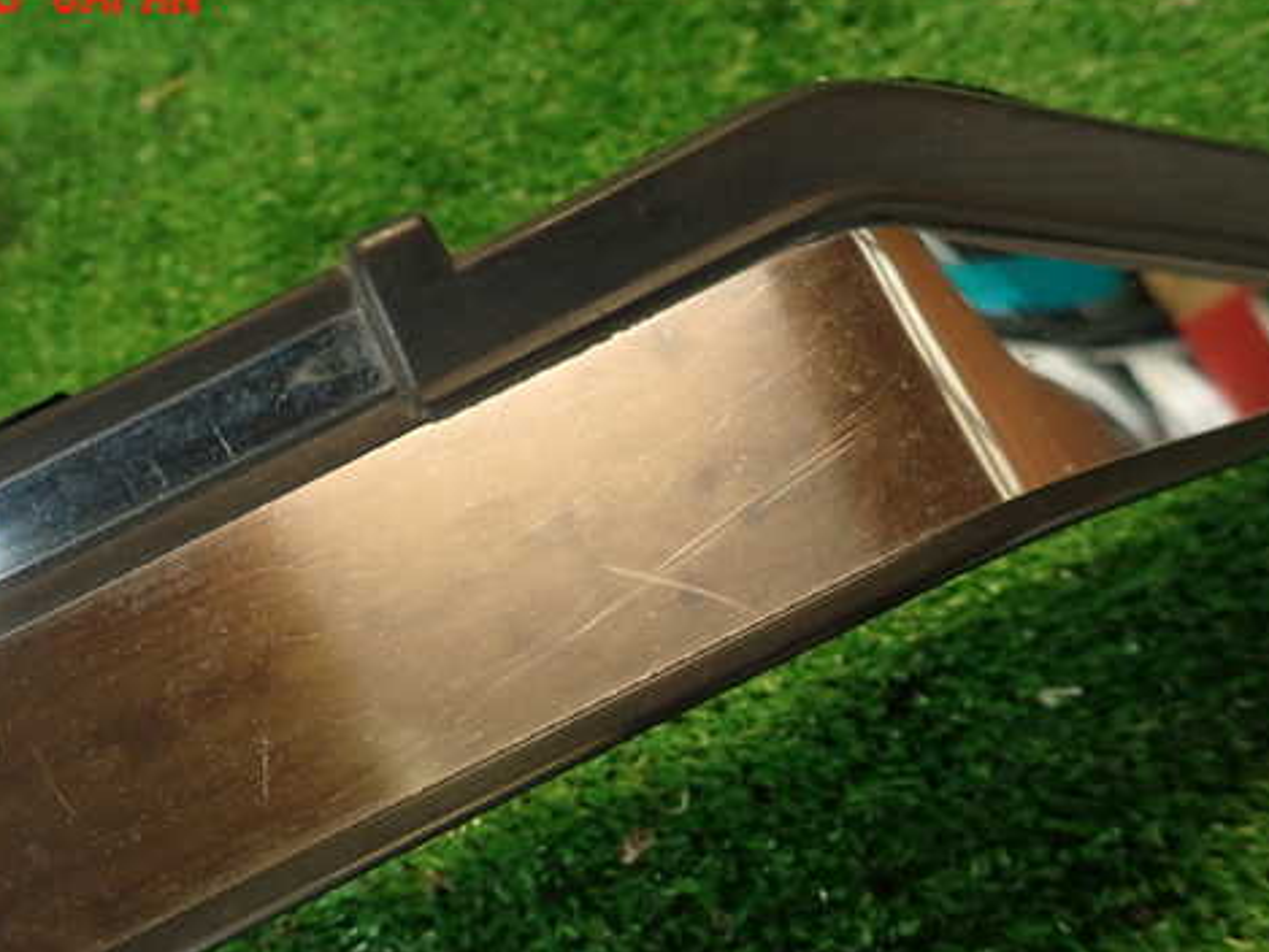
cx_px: 520
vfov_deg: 44.0
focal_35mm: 32
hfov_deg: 56.4
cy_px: 571
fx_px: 1173
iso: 200
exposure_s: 1/40
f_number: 2
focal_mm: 4.5
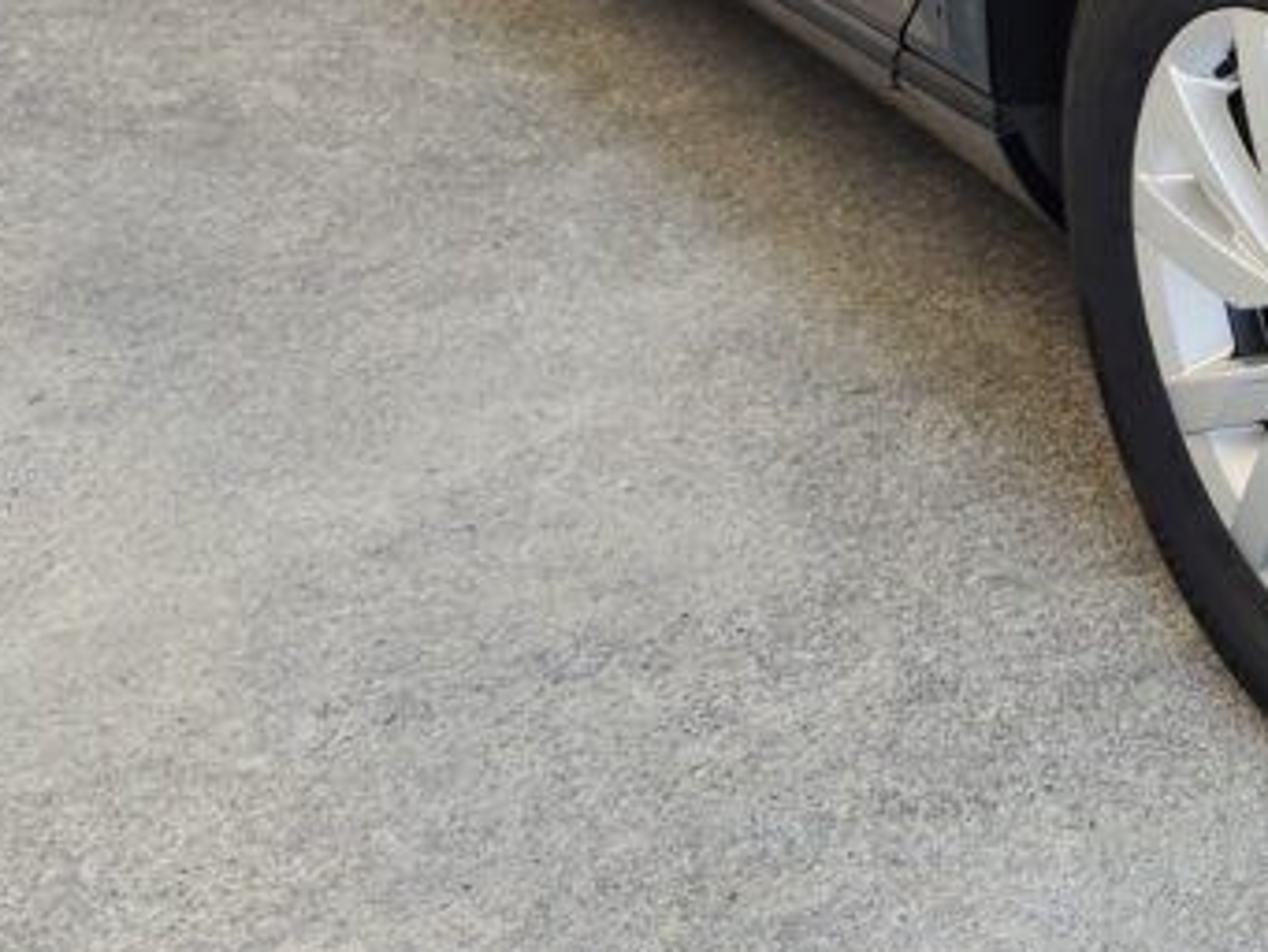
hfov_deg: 20.1
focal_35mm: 81
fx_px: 2968
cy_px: -361
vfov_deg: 16.9
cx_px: 1997
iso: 50
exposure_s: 1/153
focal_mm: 7.01
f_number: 1.69
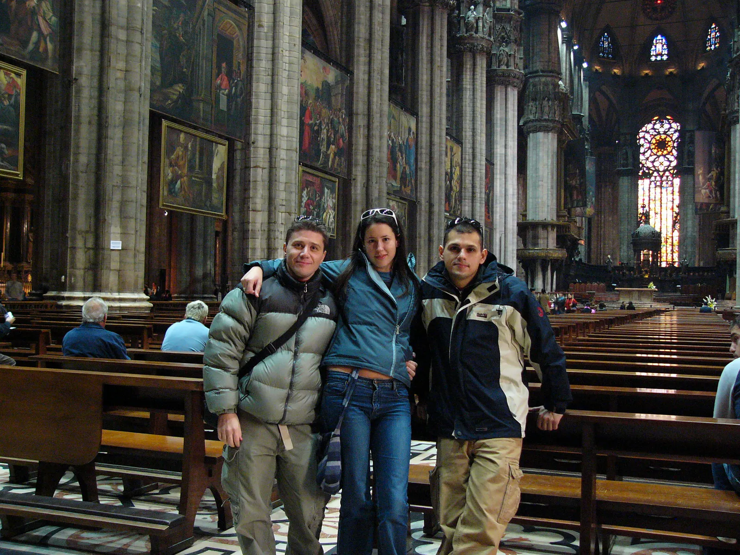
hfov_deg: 45.8
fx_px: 876
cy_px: 278
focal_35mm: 41
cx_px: 370
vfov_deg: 35.1
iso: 200
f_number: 2.8
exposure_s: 1/4
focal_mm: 6.8
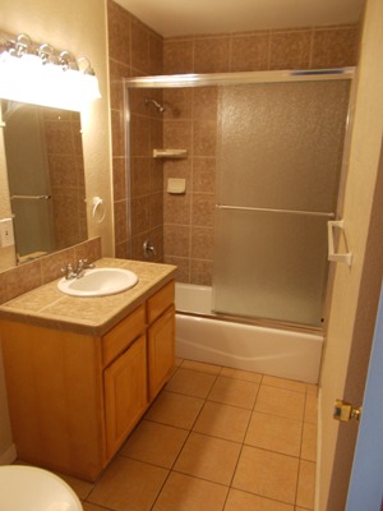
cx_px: 192
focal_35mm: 26
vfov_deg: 67.3
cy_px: 256
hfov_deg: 53.1
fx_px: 384
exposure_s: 1/25
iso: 160
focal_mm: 4.6
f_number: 3.2
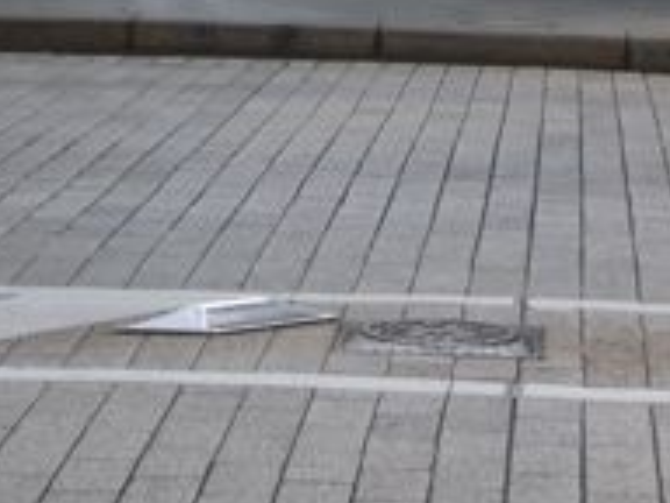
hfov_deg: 10.2
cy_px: -161
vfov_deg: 7.6
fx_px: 3736
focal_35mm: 193
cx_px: 373
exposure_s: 1/125
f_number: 4.4
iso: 100
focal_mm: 9.8
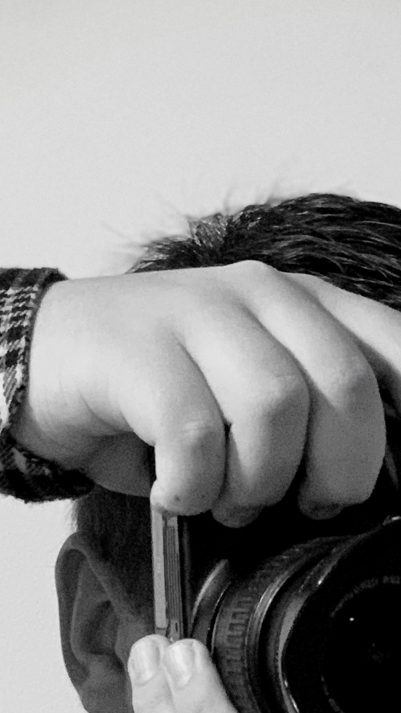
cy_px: 745
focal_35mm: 172
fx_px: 3251
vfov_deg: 12.3
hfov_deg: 7.1
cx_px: 230
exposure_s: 1/30
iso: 500
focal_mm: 6
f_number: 2.4
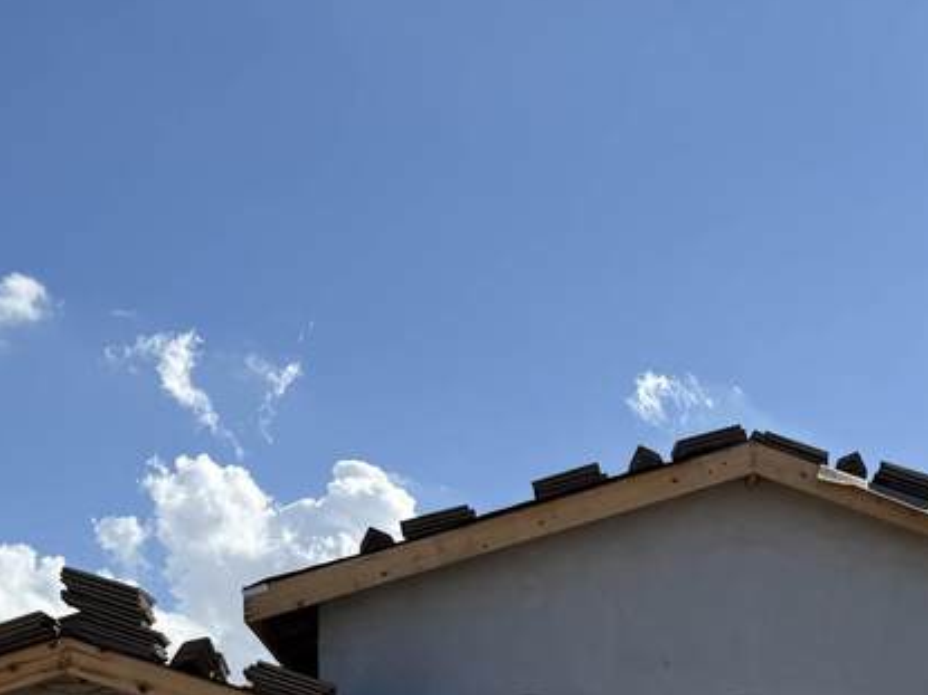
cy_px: 912
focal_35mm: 74
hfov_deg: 24.9
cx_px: 959
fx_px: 1983
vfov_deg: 18.5
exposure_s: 1/6711
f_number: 1.78
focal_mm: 6.76
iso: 80
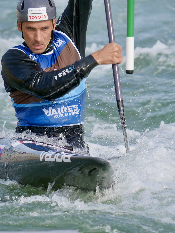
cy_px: 109
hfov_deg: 2.1
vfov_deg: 2.9
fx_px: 4672
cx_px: 98
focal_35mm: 693
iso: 200
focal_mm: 240
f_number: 5.3
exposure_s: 1/500
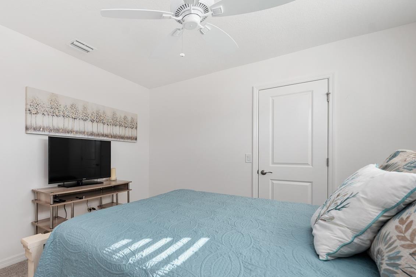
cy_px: 159
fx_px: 196
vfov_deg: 70.0
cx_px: 147
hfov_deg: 90.7
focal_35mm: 17
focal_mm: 12
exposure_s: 1/10
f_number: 6.3
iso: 100
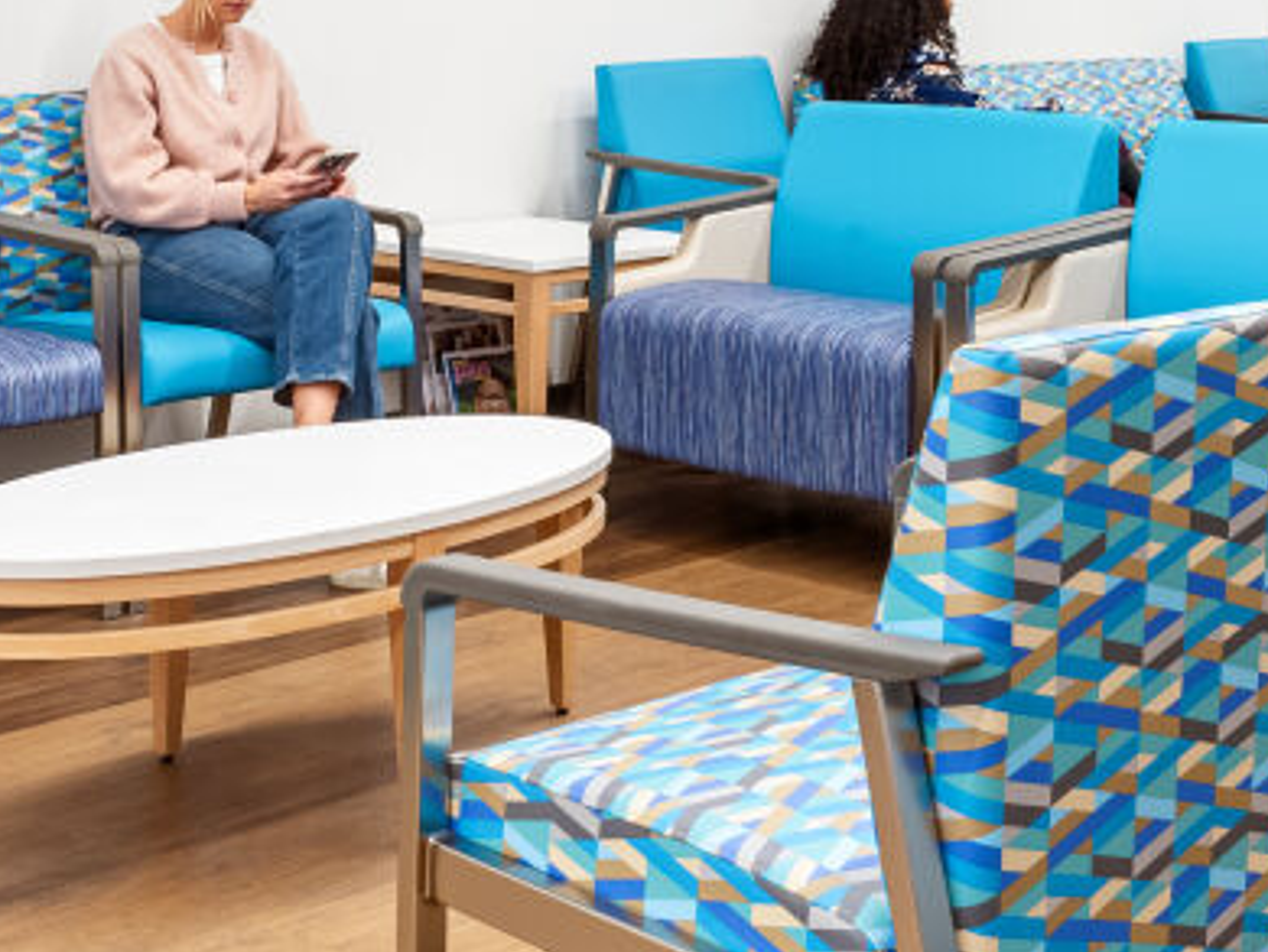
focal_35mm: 71
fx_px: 2602
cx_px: 481
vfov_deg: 20.1
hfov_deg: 27.3
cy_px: -2
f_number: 11
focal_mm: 24
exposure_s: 1/2
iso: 400
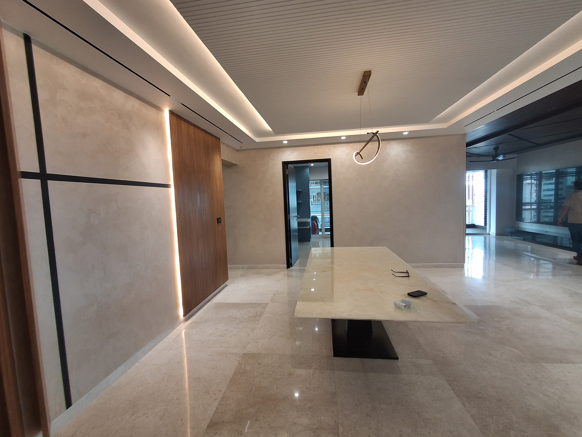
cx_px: 291
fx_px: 269
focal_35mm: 16
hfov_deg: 94.5
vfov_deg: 78.1
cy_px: 218
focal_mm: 1.64
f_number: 2.2
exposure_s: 1/50
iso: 100
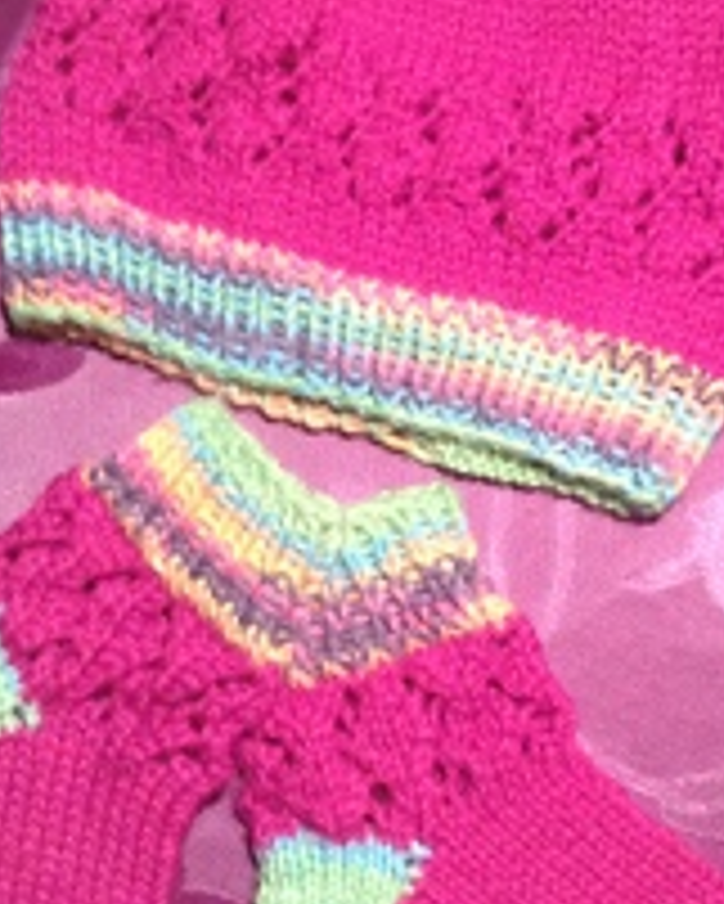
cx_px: 490
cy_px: 450
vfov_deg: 25.4
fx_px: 2007
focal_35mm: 75
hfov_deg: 20.4
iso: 200
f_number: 2.4
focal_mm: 3.3
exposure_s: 1/24
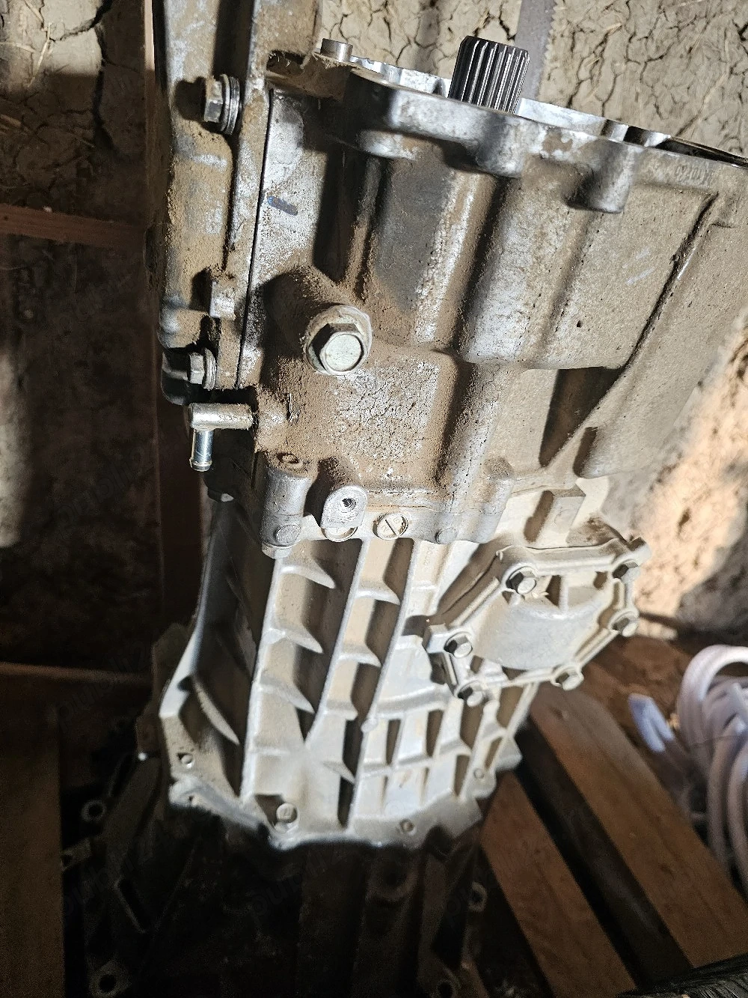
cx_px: 374
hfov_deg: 58.9
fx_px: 663
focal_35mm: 23
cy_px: 499
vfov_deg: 73.9
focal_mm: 6.3
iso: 250
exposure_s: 1/101
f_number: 1.7
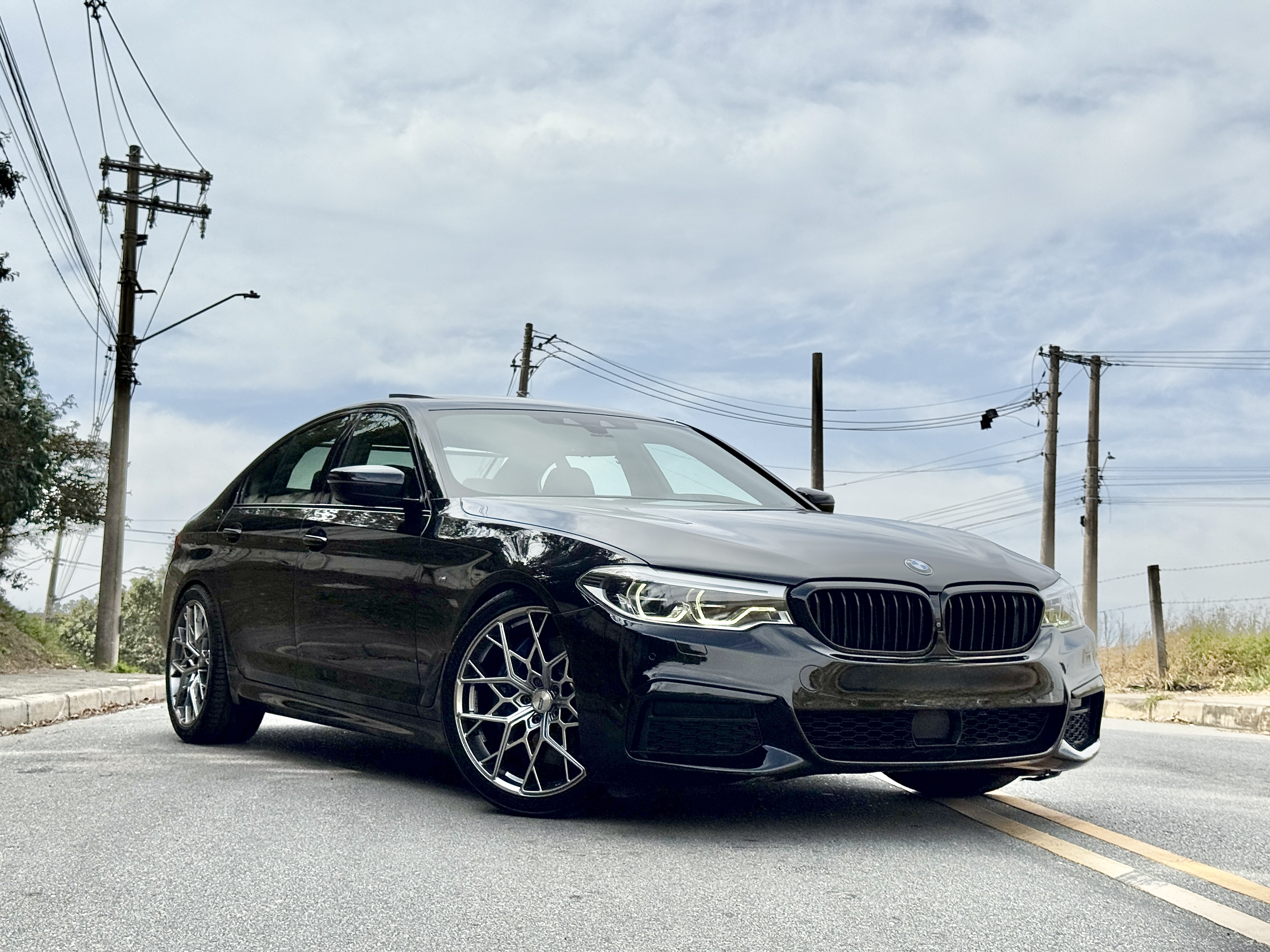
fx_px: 1761
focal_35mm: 48
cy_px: 476
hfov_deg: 39.7
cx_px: 635
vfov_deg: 30.3
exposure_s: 1/8772
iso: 64
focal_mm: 6.76
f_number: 1.78
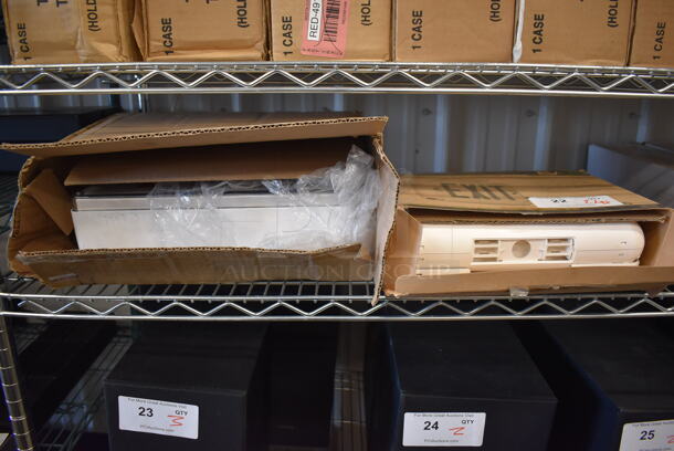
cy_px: 226
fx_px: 506
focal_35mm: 27
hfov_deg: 67.3
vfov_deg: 48.0
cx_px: 337
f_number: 3.5
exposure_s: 1/125
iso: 1100
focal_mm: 18
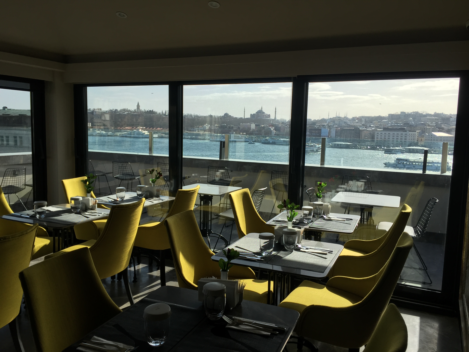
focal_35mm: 29
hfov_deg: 61.7
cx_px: 234
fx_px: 393
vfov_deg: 48.2
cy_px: 176
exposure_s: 1/1464
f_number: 2.2
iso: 32
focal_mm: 4.15
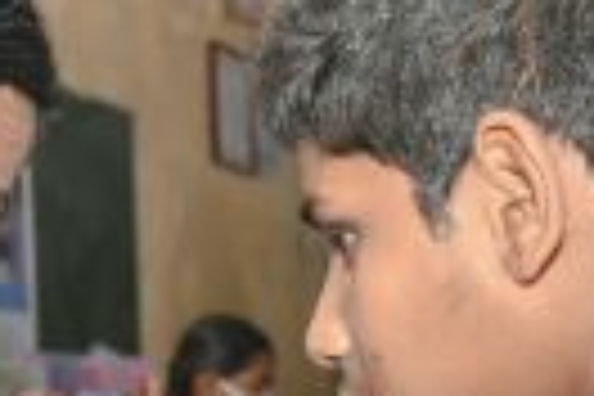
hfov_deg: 13.2
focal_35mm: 155
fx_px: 2557
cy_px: 608
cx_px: 99
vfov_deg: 8.6
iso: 640
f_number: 4.5
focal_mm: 23
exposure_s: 1/125
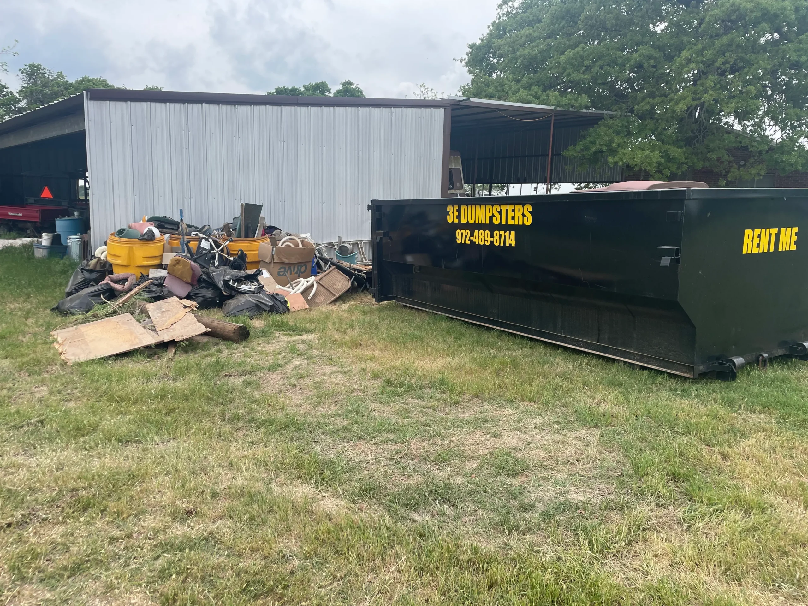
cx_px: 404
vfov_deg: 53.1
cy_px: 303
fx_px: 607
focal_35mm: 26
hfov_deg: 67.3
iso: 32
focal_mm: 4.2
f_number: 1.6
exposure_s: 1/1795
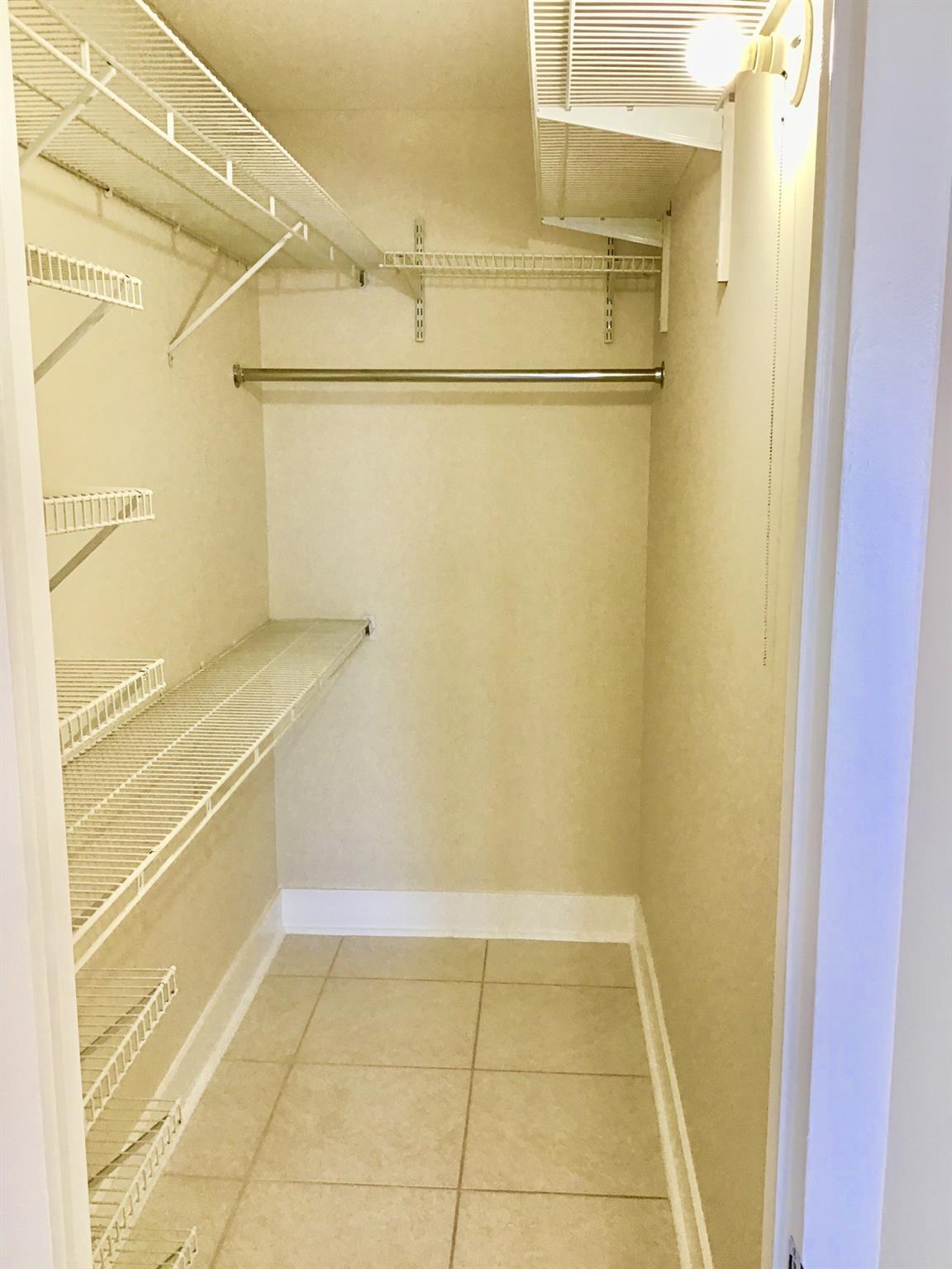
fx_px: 1137
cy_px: 634
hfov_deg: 45.4
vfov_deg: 58.4
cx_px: 476
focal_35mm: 31
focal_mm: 3.3
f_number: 2.4
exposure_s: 1/30
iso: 50
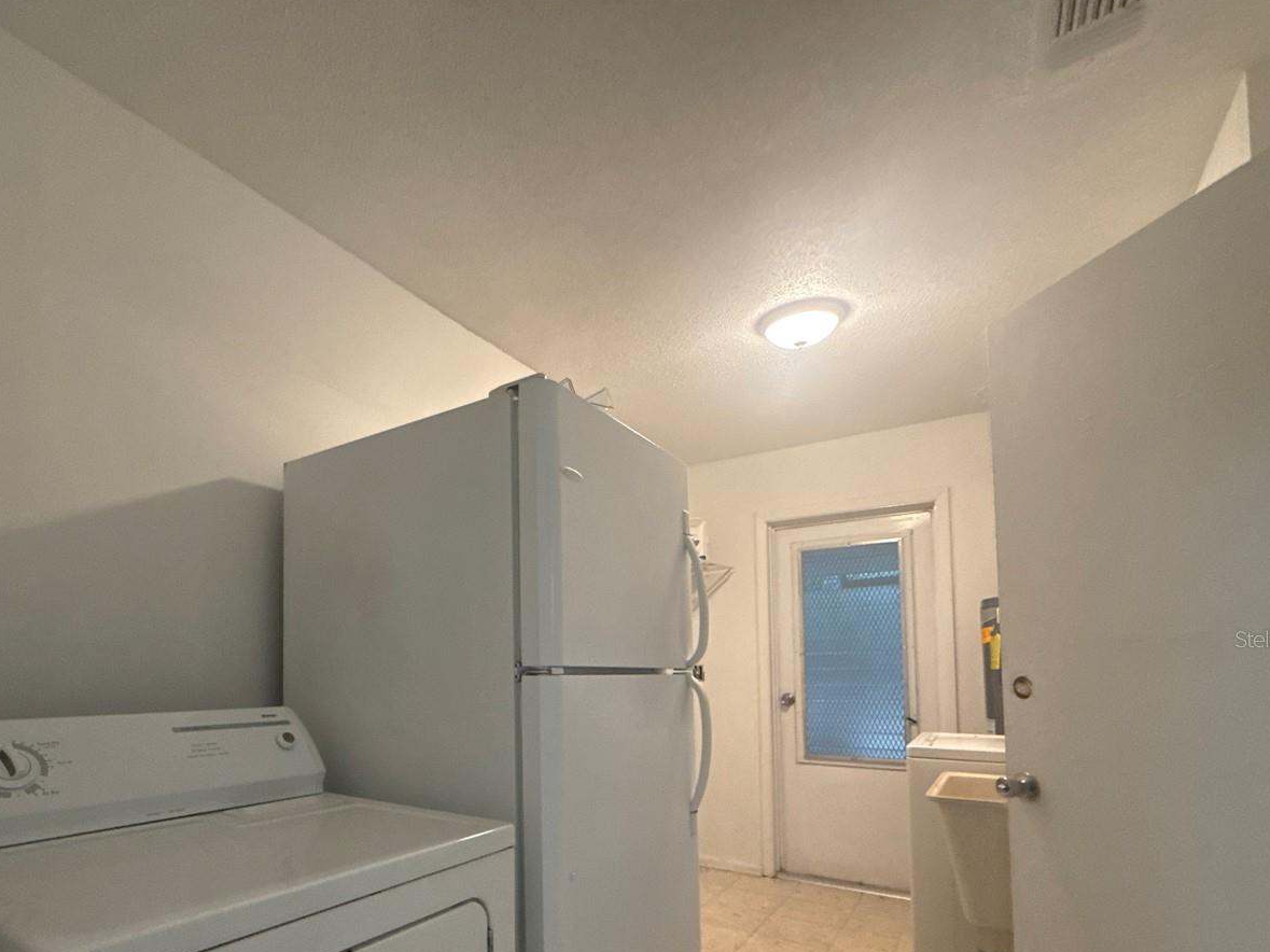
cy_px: 639
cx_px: 475
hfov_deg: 83.0
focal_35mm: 19
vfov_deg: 66.7
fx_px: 697
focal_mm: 2.22
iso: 320
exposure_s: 1/60
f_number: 2.2
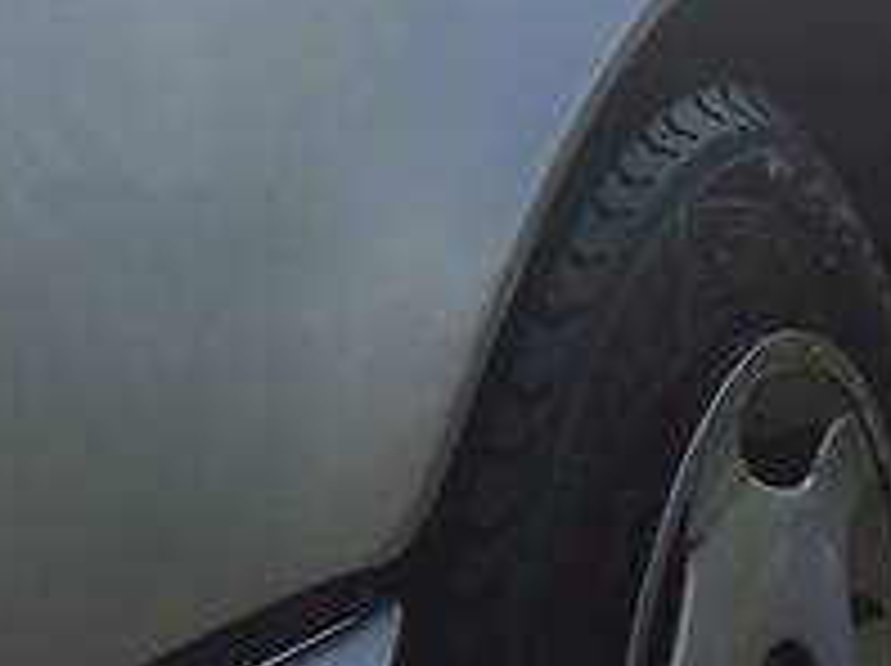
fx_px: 2262
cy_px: 436
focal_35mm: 88
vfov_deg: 16.7
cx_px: 90
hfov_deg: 21.8
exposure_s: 1/1786
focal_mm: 4.2
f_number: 2.2
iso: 32
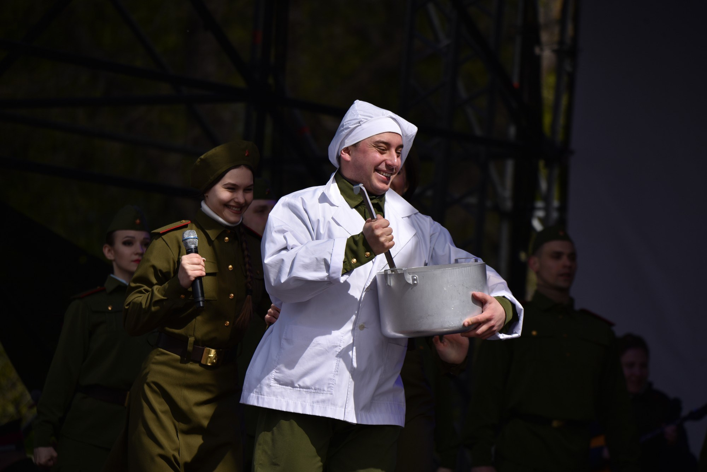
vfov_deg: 5.5
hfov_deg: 8.2
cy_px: 236
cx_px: 354
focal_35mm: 250
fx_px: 4911
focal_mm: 250
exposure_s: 1/1600
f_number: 6
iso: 125
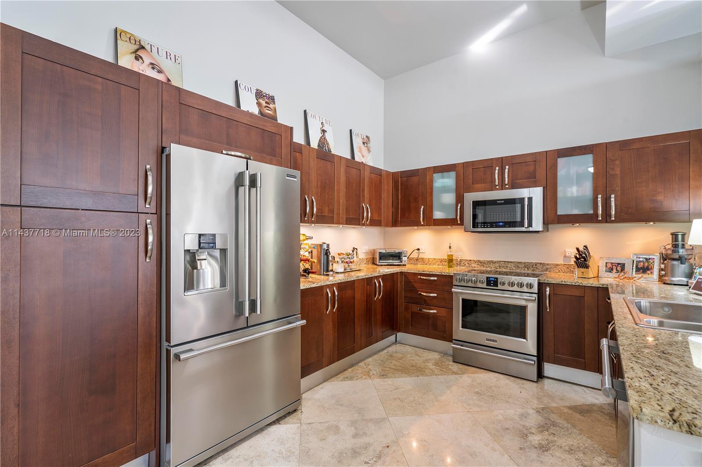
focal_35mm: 16
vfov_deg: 73.7
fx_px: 312
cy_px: 234
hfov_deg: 96.7
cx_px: 351
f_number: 8
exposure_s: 1/2.5
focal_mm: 16
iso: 320
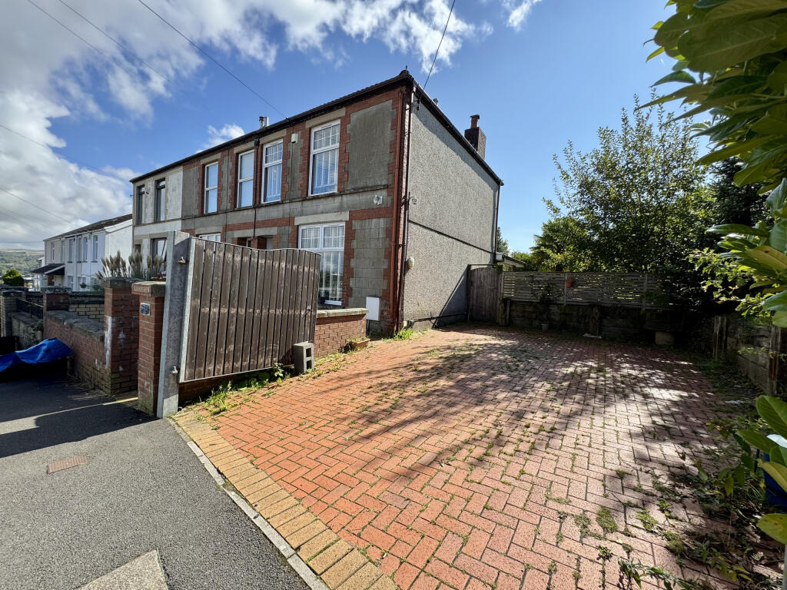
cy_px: 295
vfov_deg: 85.7
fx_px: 318
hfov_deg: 102.1
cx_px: 394
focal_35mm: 14
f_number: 2.2
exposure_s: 1/804
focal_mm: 2.22
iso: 40
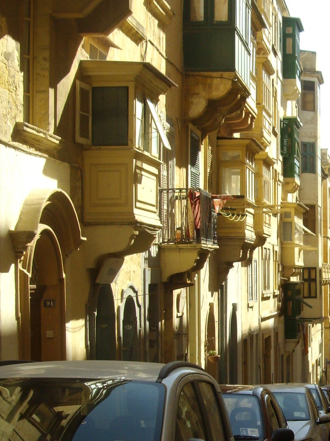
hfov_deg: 16.5
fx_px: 1094
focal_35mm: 86
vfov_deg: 22.6
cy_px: 308
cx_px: 390
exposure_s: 1/250
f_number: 4.8
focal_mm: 6
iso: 80
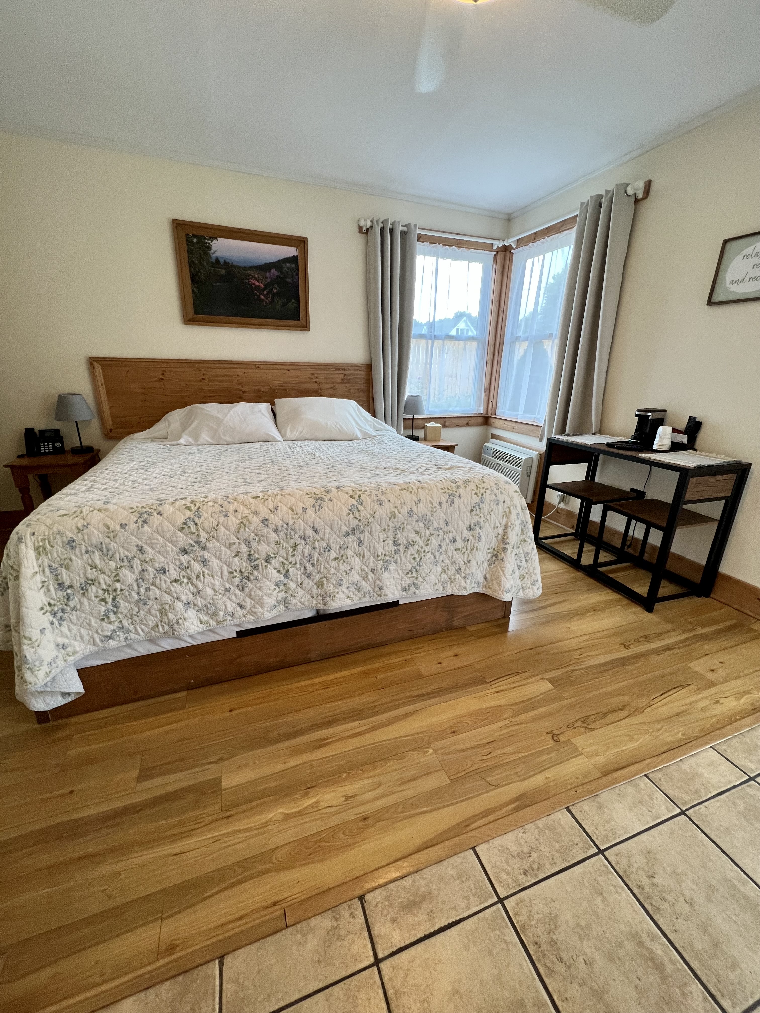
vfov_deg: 106.2
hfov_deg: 89.9
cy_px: 506
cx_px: 380
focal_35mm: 13
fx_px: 381
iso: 160
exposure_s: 1/120
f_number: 1.8
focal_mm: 1.57
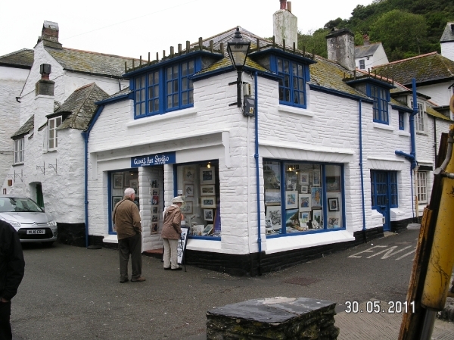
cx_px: 227
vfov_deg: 37.7
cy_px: 170
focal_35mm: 38
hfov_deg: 49.0
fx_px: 498
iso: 100
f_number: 5.6
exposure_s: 1/250
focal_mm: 7.8
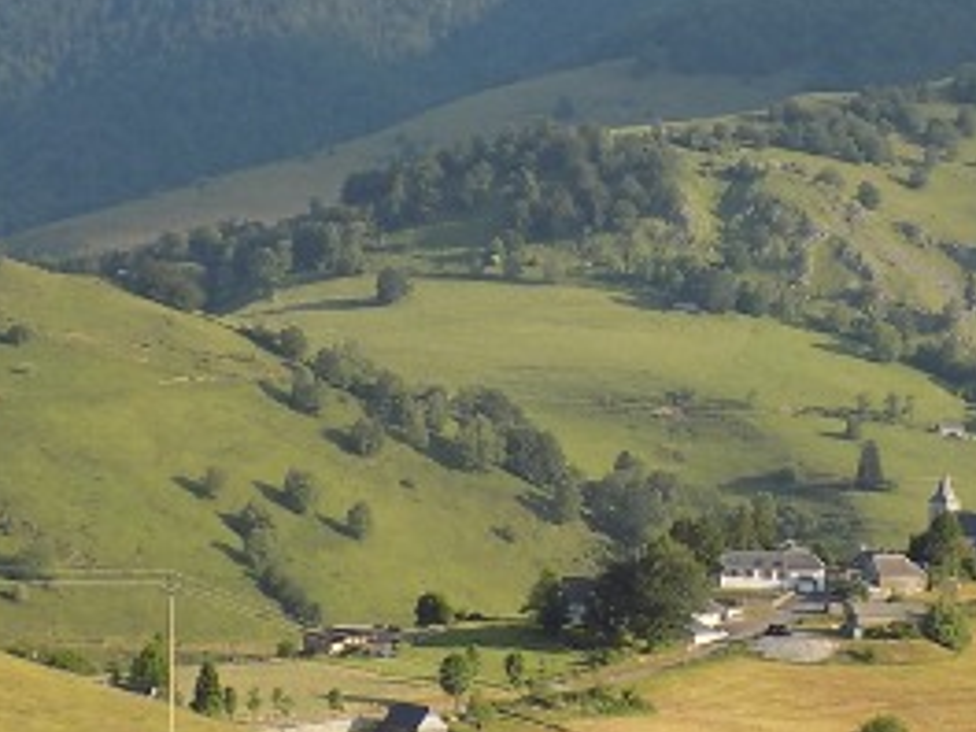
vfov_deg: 10.4
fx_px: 4032
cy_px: 274
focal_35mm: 143
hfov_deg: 13.8
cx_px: 603
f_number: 4
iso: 80
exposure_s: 1/320
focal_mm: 10.5
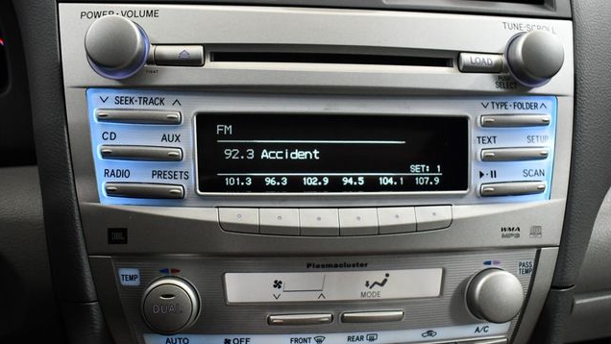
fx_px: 616
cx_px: 306
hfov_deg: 52.8
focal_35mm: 38
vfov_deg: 31.2
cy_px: 189
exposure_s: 1/125
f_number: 3.5
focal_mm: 18
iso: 3200
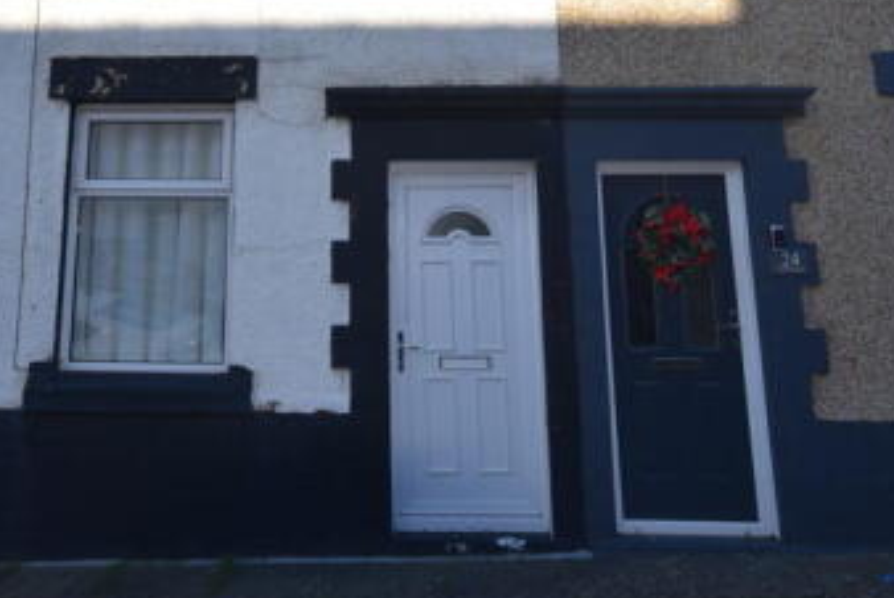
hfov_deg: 58.0
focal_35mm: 32
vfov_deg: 39.1
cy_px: 94
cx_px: 337
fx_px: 795
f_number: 8
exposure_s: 1/200
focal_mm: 11
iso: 100
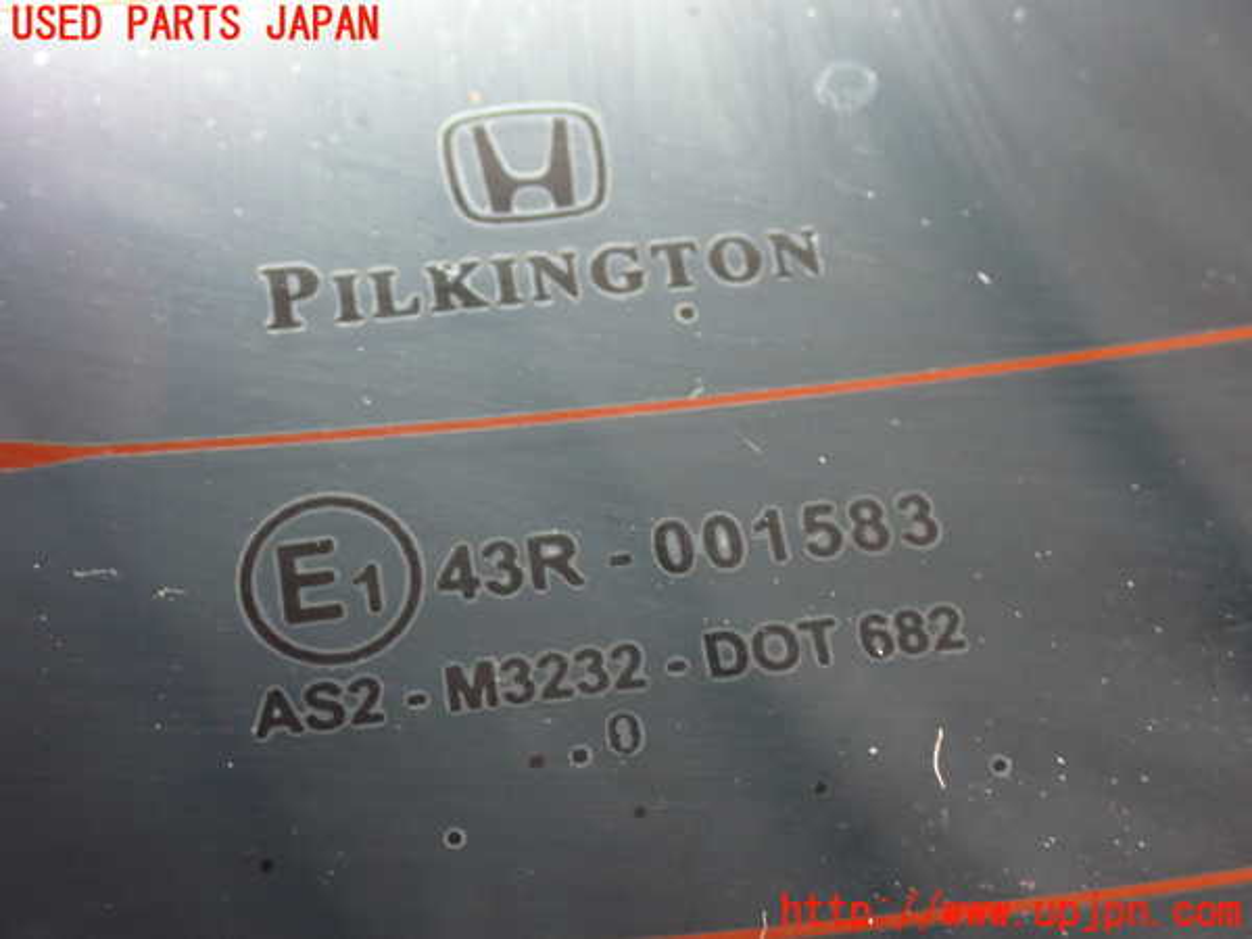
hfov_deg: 29.0
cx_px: 626
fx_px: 2423
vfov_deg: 21.9
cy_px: 470
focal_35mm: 67
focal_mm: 11.88
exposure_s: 1/60
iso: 800
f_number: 3.8
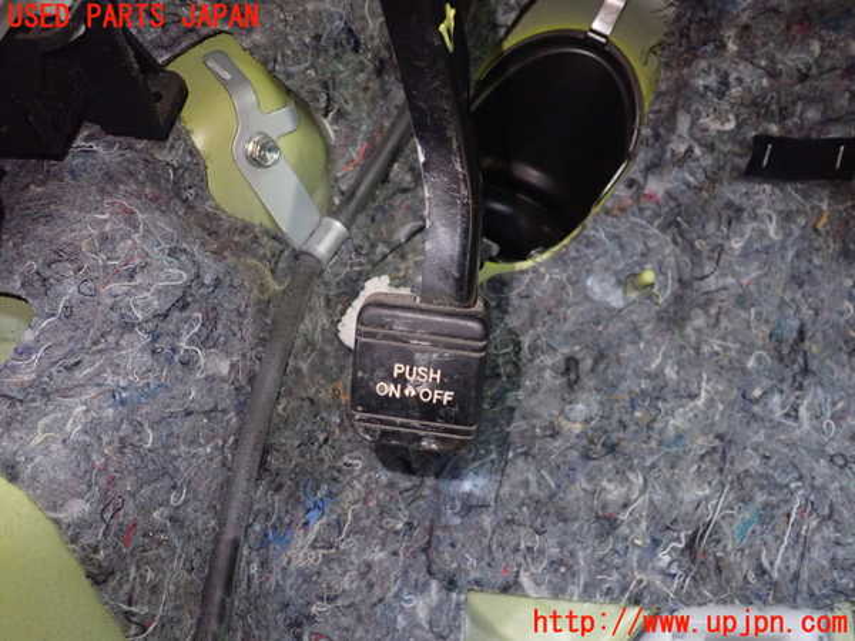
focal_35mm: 30
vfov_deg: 46.8
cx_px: 428
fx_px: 741
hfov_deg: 60.0
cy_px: 320
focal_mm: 5.5
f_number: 2.3
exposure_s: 1/50
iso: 800
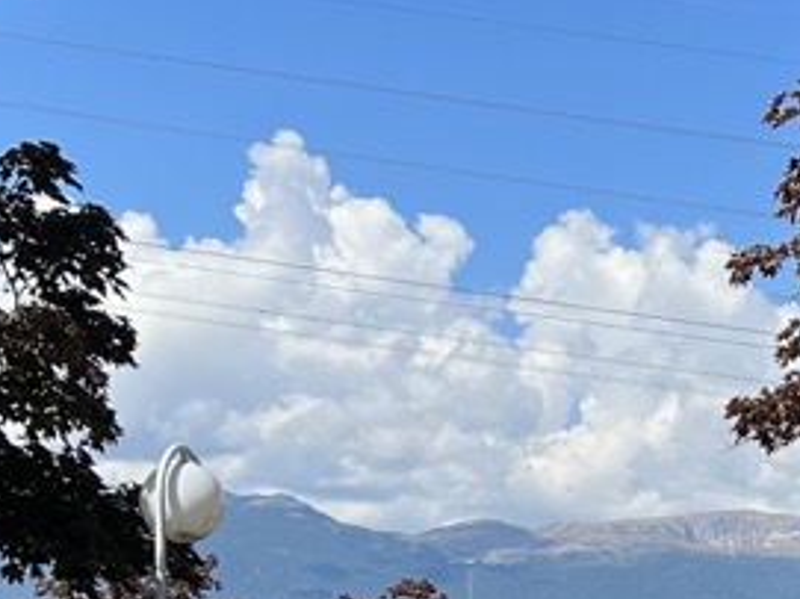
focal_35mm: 123
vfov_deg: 11.6
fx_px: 2841
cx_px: 1181
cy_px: 847
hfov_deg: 14.9
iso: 50
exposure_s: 1/4115
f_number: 1.5
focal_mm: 5.7
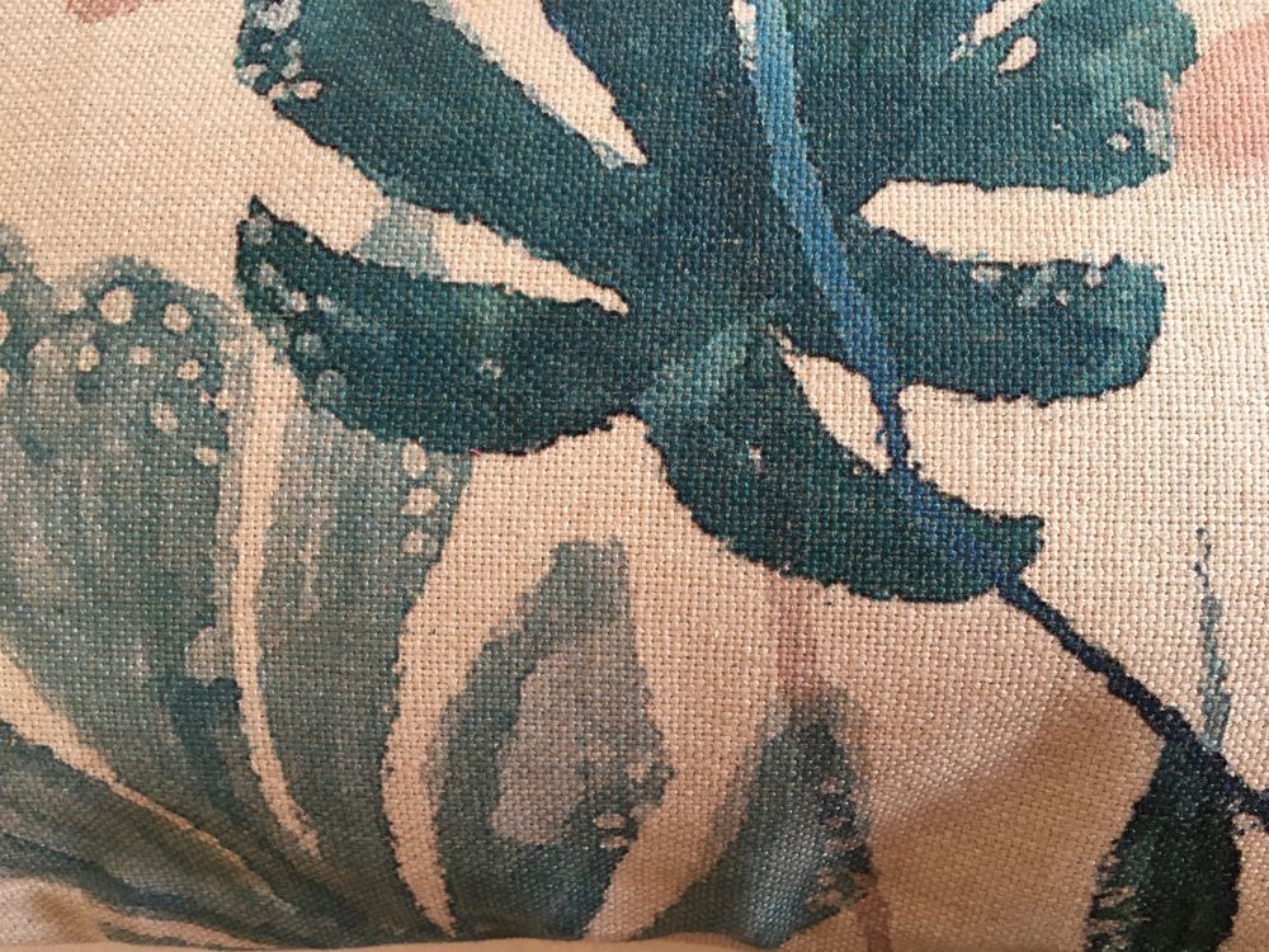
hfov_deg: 61.7
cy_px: 476
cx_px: 634
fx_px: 1063
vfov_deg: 48.2
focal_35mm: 29
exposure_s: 1/33
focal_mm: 4.15
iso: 50
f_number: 2.2
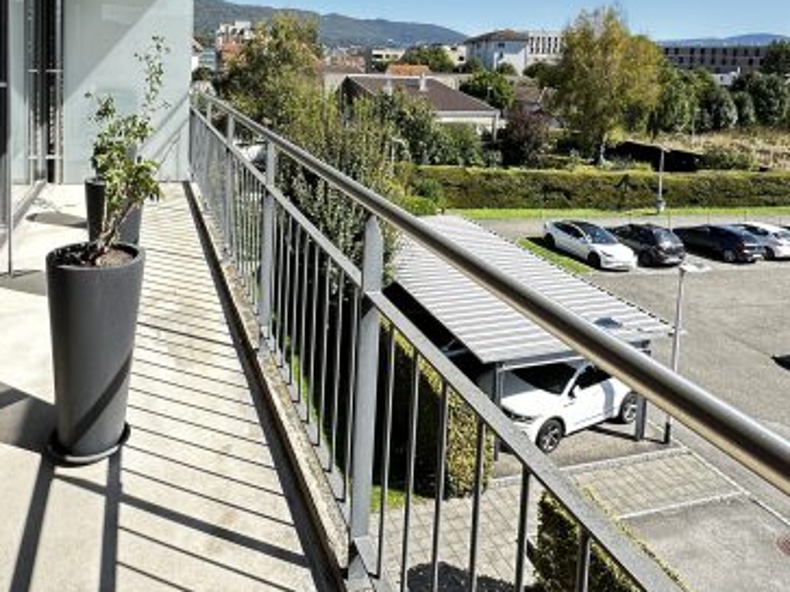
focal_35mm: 27
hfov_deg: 64.5
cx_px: 303
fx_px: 616
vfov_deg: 48.0
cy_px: 106
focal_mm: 2.22
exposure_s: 1/331
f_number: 2.2
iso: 40
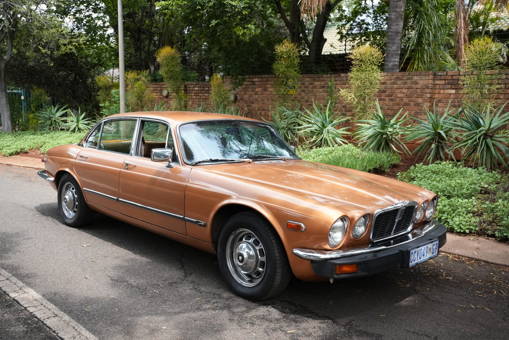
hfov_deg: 56.8
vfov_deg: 39.7
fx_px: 471
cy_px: 170
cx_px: 254
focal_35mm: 33
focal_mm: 33.3
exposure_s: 1/8000
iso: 4000
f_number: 4
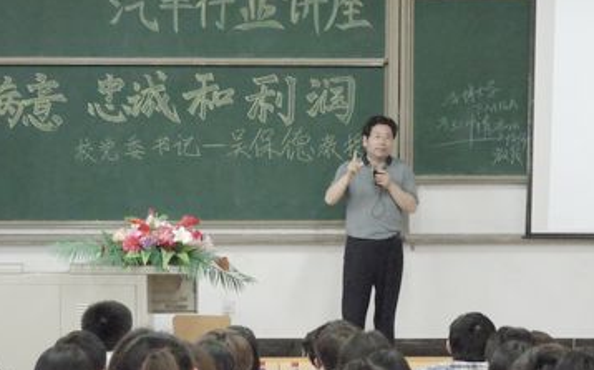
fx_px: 2135
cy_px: 188
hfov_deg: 15.8
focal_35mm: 132
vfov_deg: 9.9
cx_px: 338
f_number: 4.7
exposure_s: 1/50
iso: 3200
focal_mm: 19.1
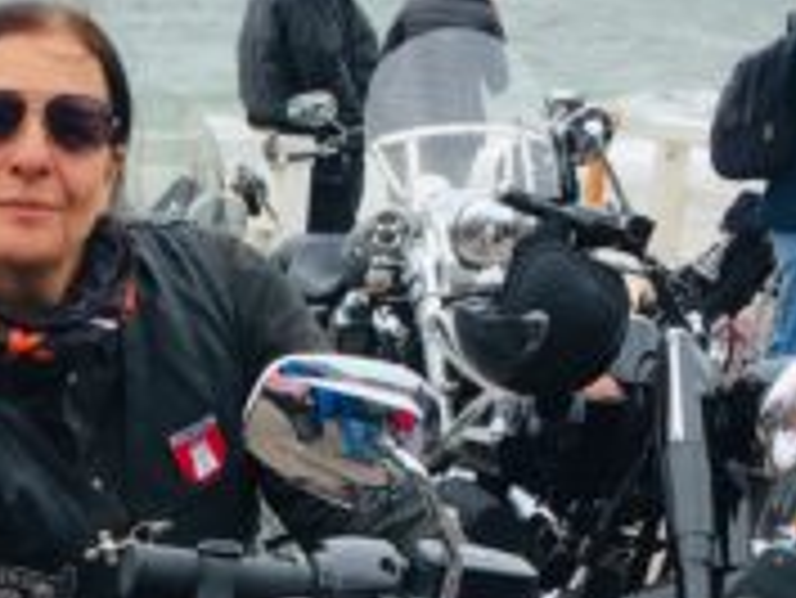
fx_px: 2899
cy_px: 854
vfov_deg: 11.4
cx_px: -234
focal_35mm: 126
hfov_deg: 14.9
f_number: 2.2
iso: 25
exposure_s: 1/725
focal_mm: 4.15
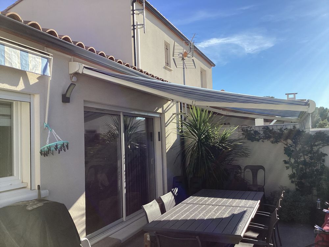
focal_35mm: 31
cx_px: 164
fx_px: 295
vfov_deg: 45.4
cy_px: 124
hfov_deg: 58.4
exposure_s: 1/1294
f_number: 2.4
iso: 25
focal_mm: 3.3
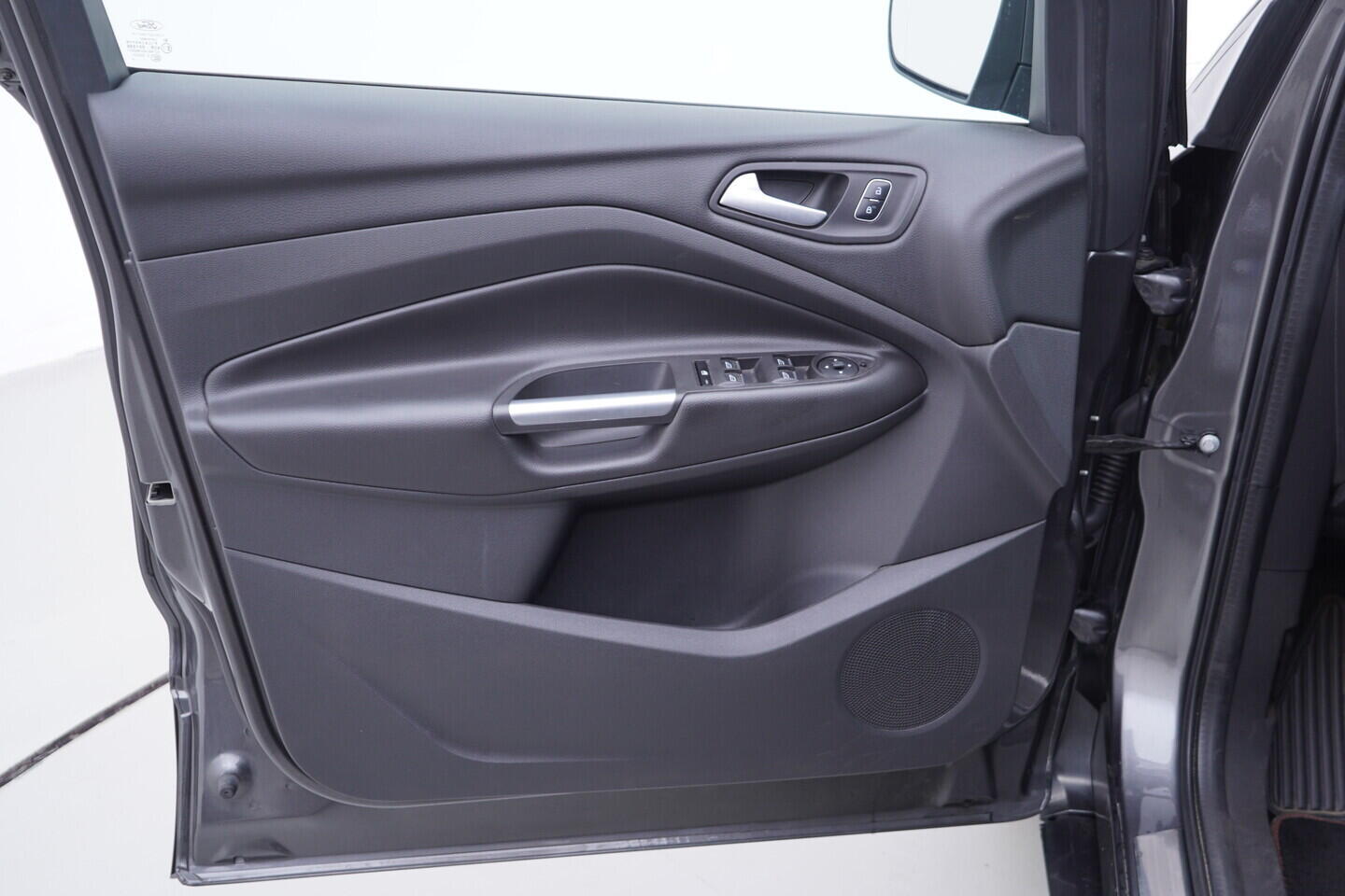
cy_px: 448
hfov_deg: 53.1
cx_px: 672
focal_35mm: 36
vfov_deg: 36.9
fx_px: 1345
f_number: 2.8
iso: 125
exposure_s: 1/40
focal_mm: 24
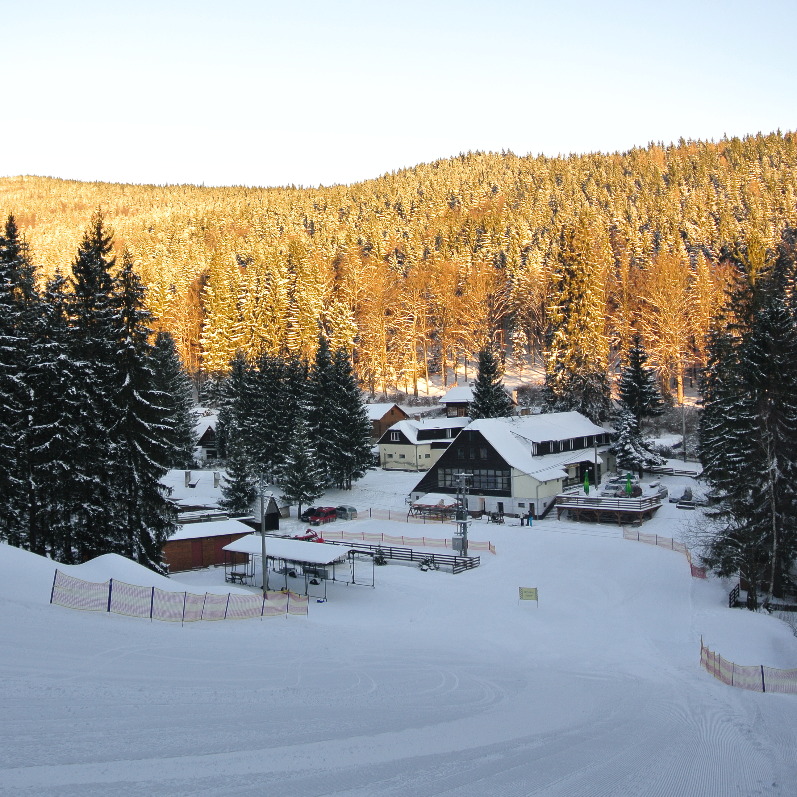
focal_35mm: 37
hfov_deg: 44.7
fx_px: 964
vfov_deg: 44.9
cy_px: 398
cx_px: 325
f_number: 3.5
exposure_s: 1/160
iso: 100
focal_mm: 11
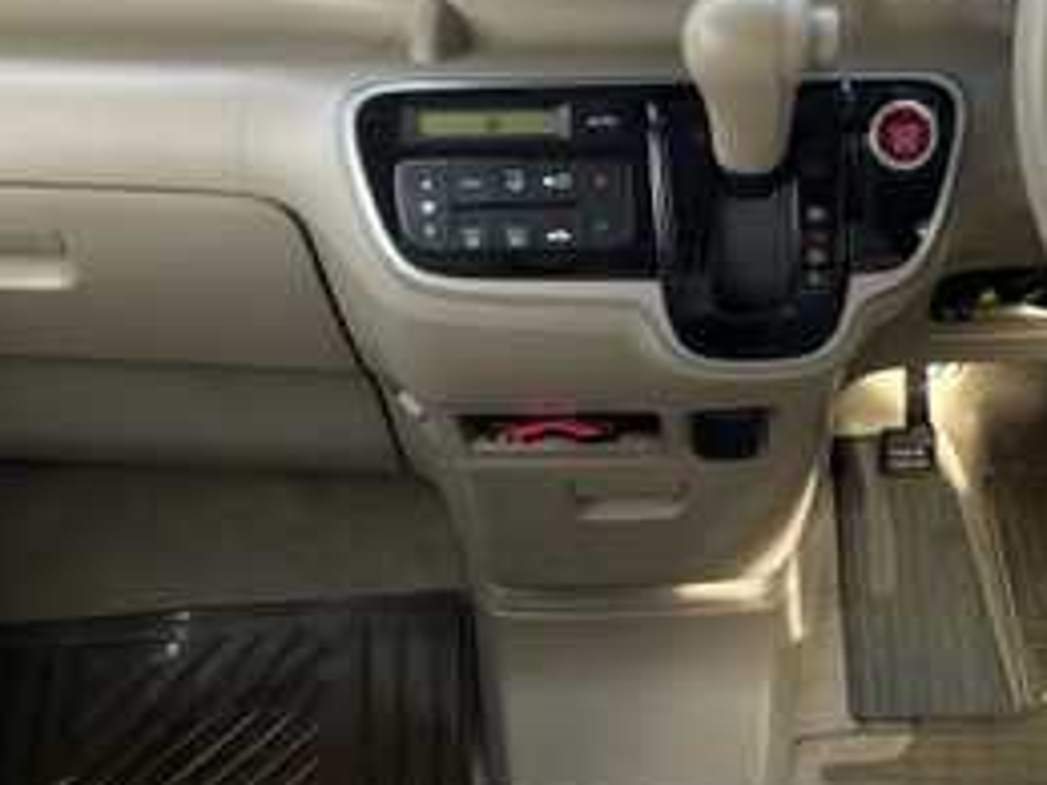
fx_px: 1936
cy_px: 294
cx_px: 737
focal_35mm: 64
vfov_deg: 22.9
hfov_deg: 29.9
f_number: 1.6
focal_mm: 4.2
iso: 50
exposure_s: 1/121
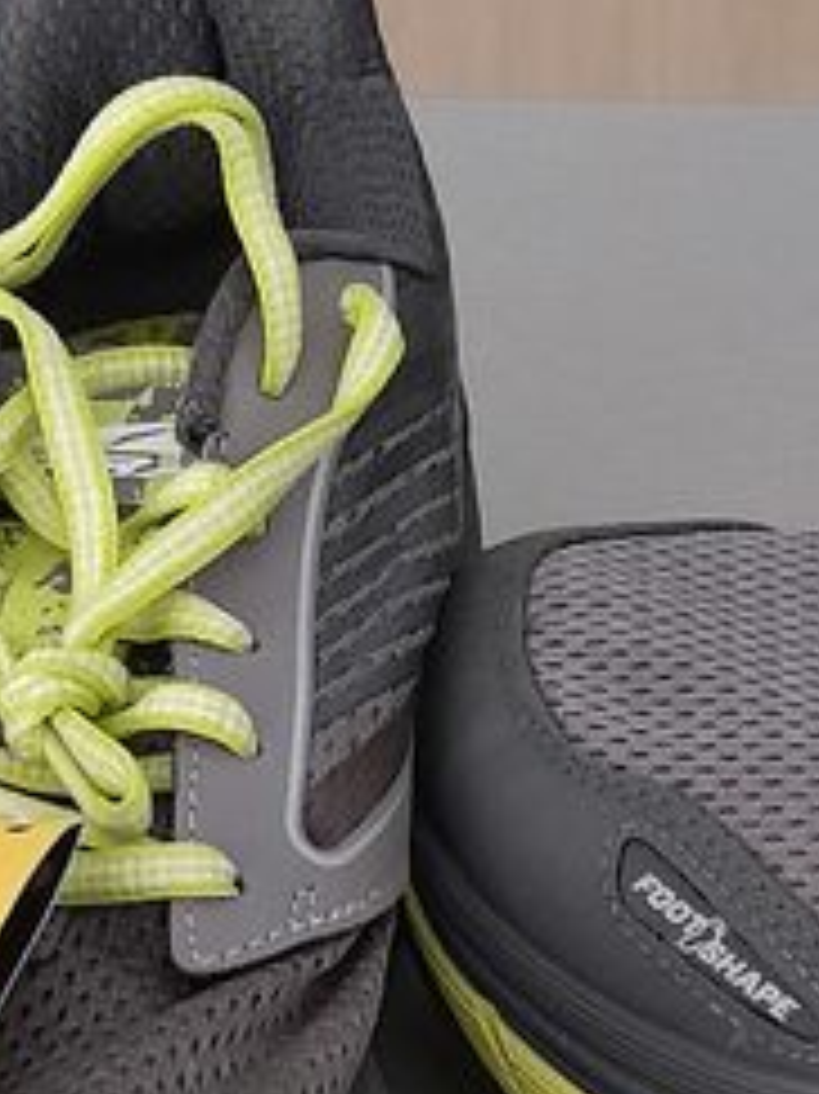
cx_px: 922
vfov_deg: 17.0
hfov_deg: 13.1
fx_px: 3505
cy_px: 1297
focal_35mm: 111
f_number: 1.8
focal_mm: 4
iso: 500
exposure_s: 1/60
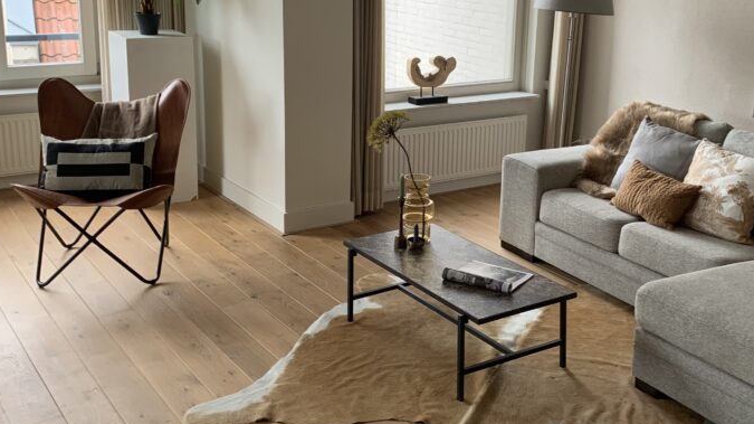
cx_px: 449
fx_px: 859
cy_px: 161
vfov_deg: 27.6
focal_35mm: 43
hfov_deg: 47.1
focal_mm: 4.25
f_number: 1.8
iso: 40
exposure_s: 1/122
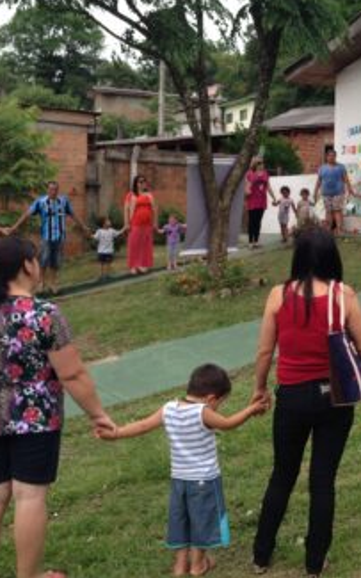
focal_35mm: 56
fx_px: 882
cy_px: 244
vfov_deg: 36.2
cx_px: 365
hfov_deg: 22.2
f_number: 2.4
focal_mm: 4.12
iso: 50
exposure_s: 1/502
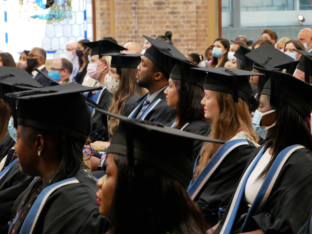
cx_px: 156
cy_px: 117
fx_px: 1082
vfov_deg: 12.4
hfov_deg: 16.4
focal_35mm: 120
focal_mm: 60
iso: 2500
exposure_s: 1/125
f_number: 5.6
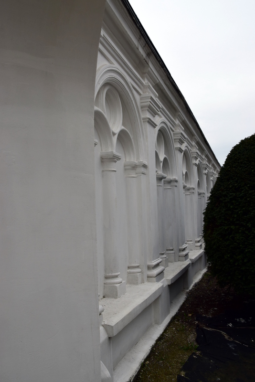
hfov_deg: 41.7
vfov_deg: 59.5
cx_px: 128
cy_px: 191
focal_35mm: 32
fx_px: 334
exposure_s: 1/250
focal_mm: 21
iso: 400
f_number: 10
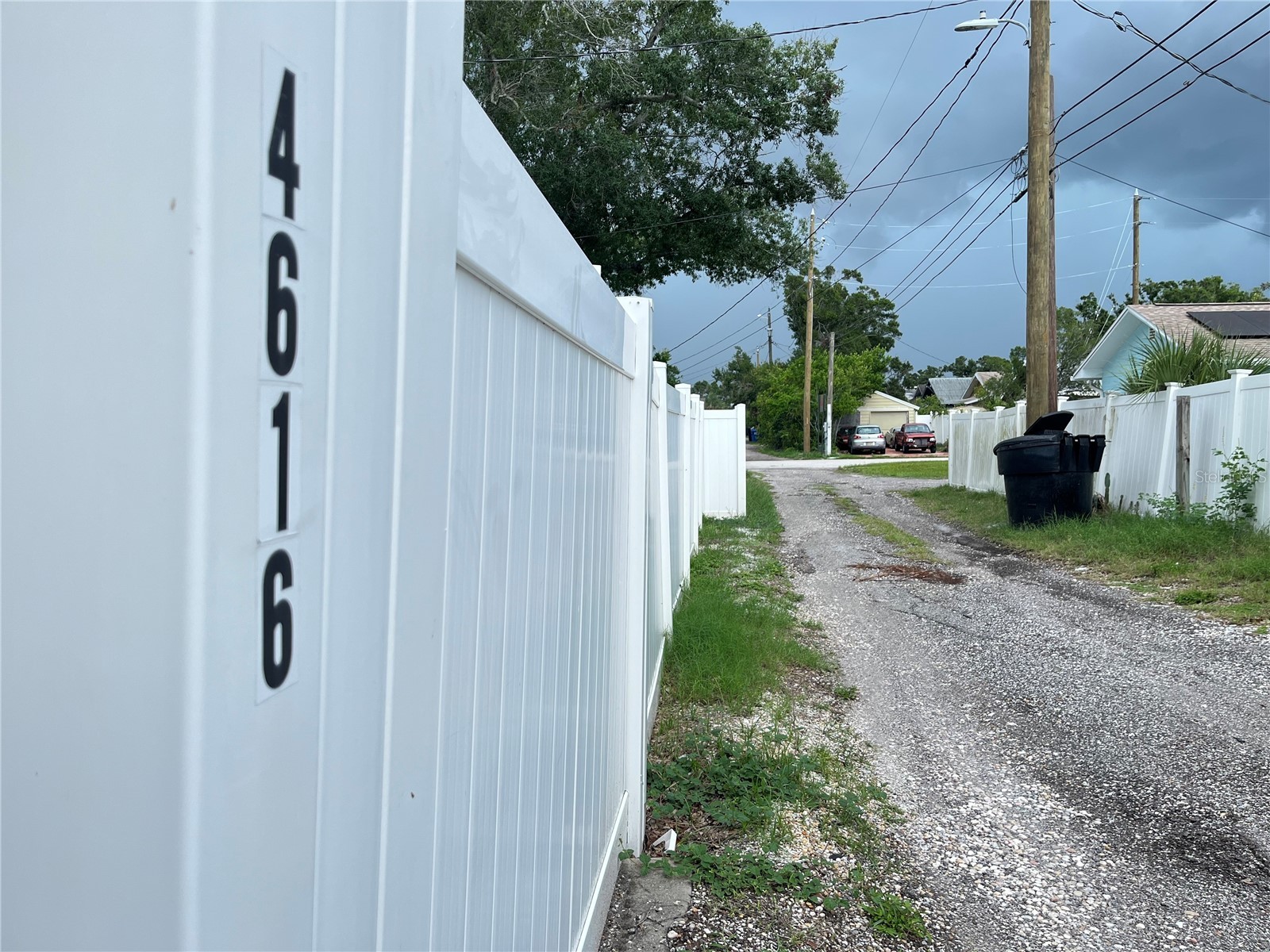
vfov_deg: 53.1
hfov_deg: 67.3
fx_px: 954
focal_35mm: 26
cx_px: 635
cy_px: 476
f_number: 1.6
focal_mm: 5.1
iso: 50
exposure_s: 1/621
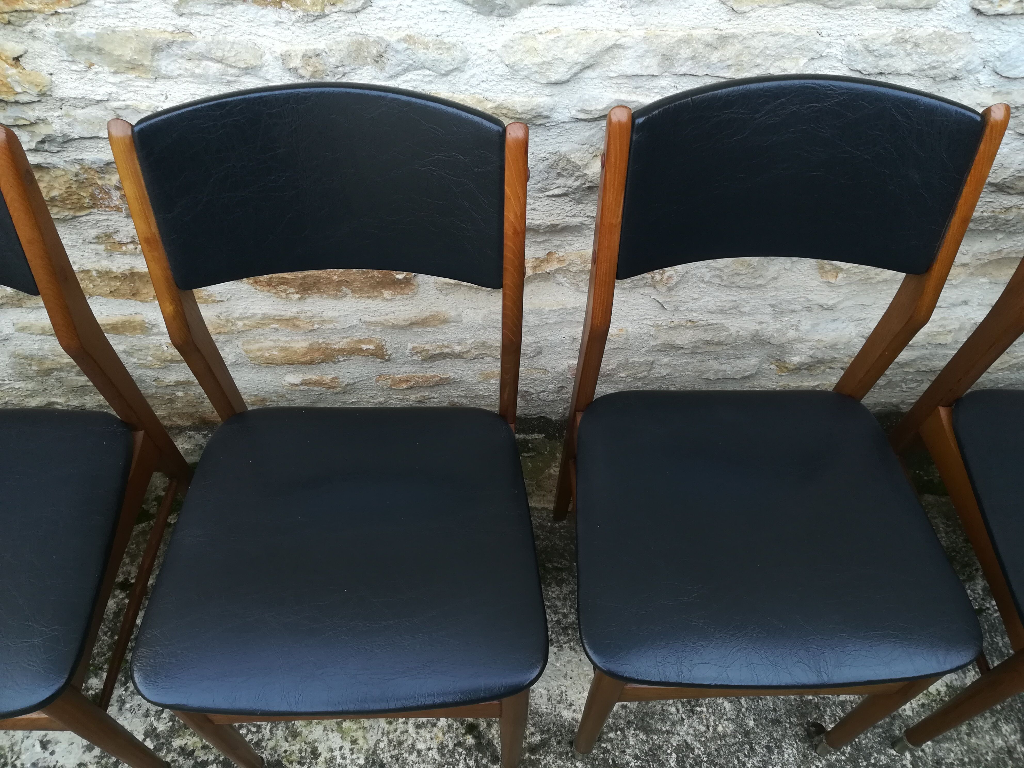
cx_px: 512
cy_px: 384
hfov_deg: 67.3
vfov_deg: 53.1
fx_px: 769
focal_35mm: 26
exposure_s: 1/33.3
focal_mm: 3.83
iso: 100
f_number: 2.2
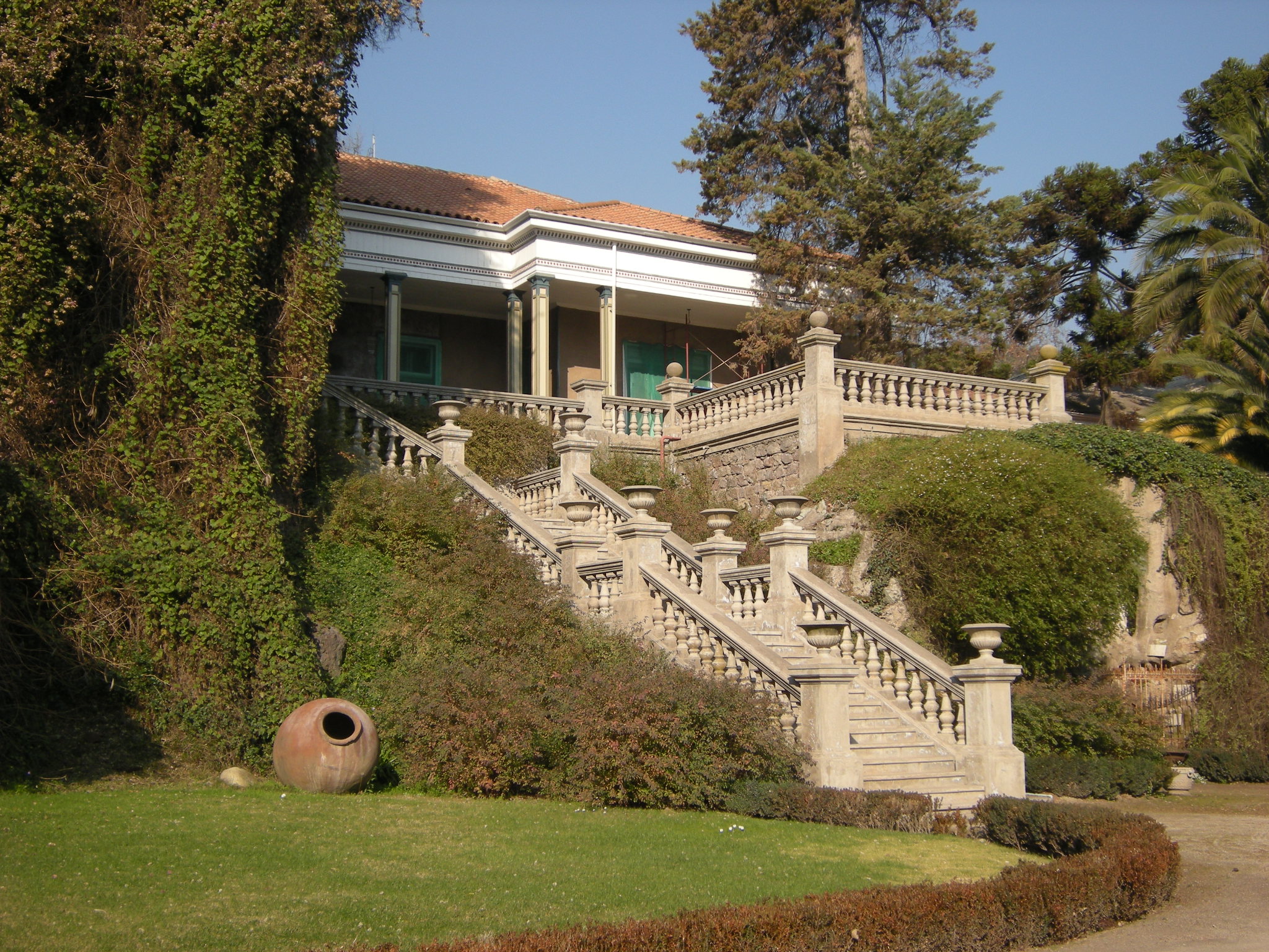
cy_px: 476
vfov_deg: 32.2
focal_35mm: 45
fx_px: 1650
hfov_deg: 42.1
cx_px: 634
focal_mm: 7.5
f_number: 7
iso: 64
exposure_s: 1/142
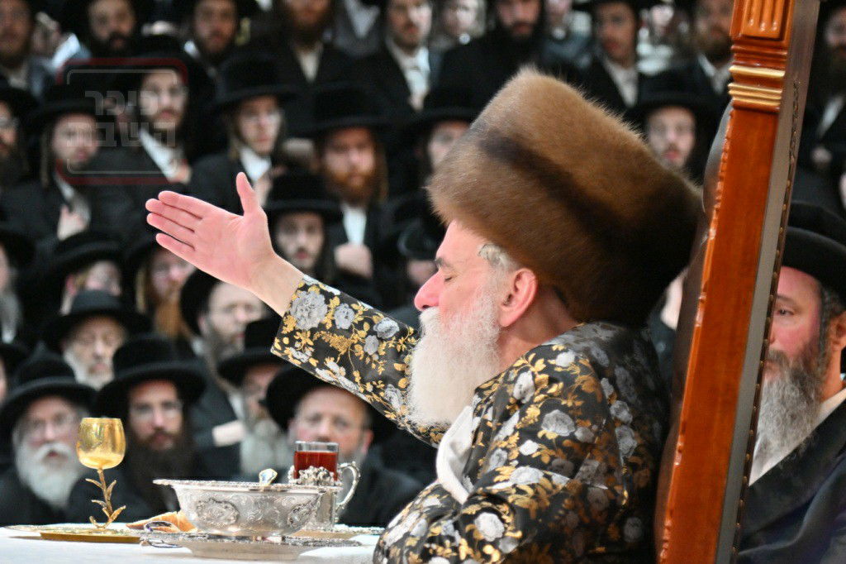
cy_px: 282
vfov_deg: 9.9
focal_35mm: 138
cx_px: 423
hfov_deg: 14.9
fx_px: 3242
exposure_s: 1/250
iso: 1600
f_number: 4
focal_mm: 92
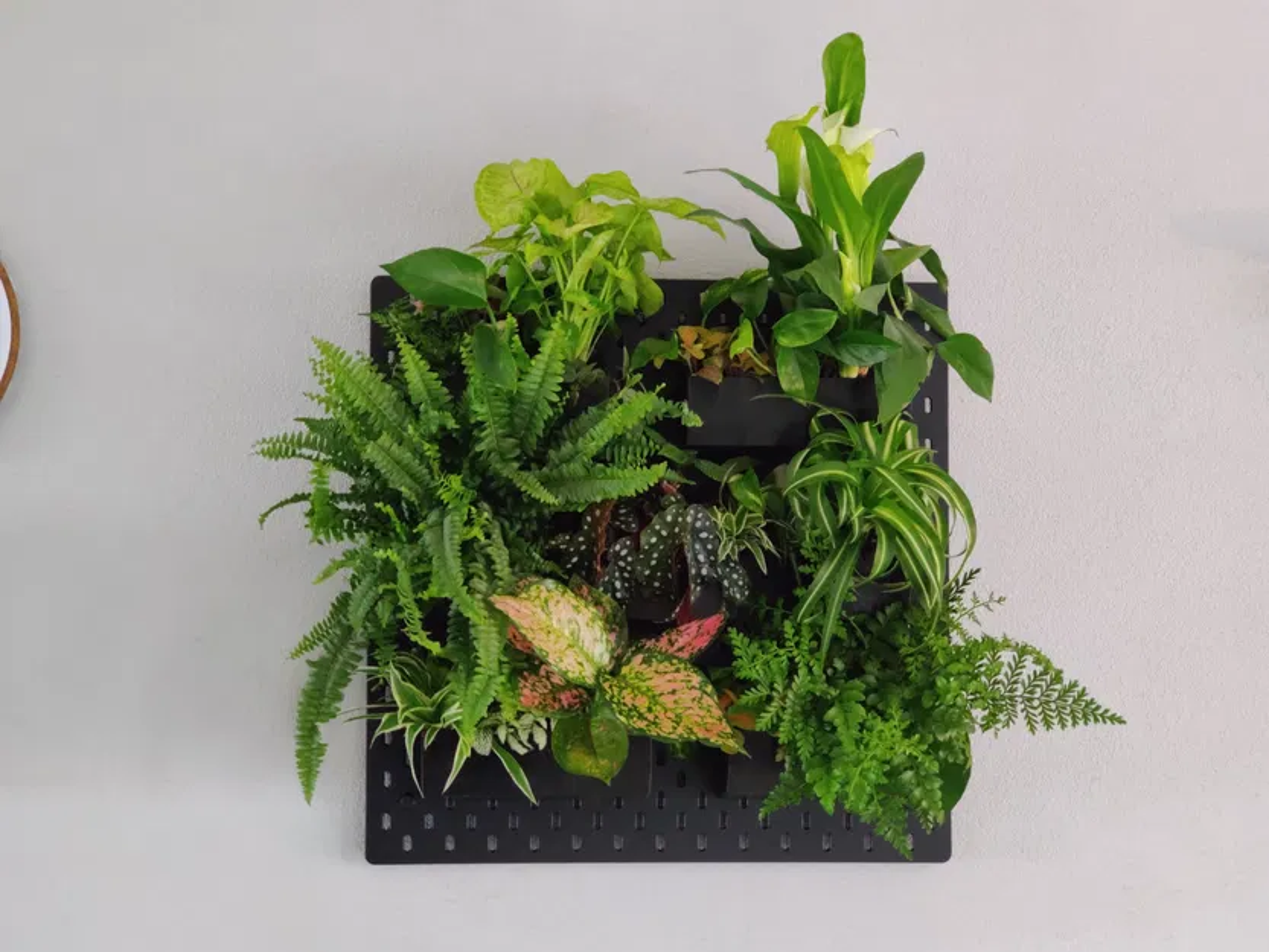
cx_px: 634
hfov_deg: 26.3
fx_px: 2713
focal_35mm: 74
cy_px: 476
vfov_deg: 19.9
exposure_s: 1/33
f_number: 2.44
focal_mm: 6.95
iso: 3200
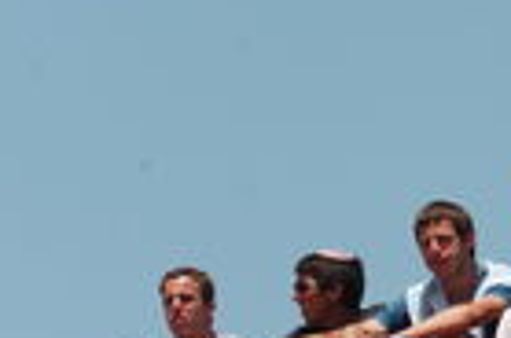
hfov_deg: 6.0
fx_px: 4886
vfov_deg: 4.0
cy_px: 141
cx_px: 640
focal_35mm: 345
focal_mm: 80
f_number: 11
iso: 320
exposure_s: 1/500
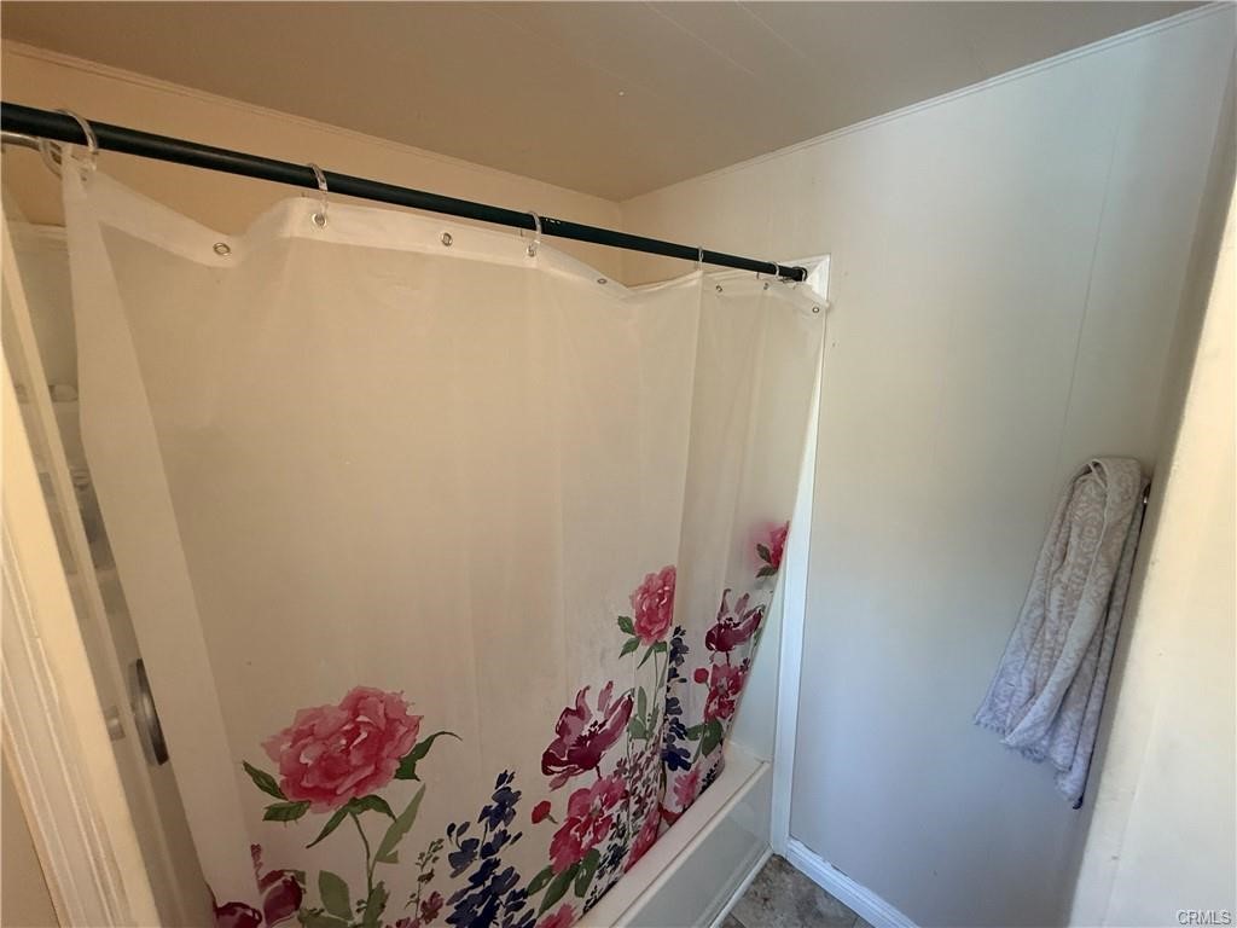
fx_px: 500
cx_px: 618
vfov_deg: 85.7
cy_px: 464
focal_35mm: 14
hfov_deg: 102.1
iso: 500
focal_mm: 2.22
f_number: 2.2
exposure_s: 1/60
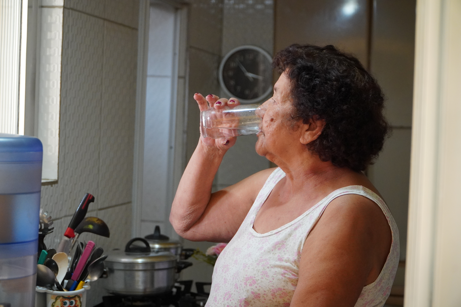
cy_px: 154
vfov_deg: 16.3
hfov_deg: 24.2
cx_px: 230
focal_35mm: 84
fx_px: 1076
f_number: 4
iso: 2000
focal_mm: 56
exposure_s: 1/160
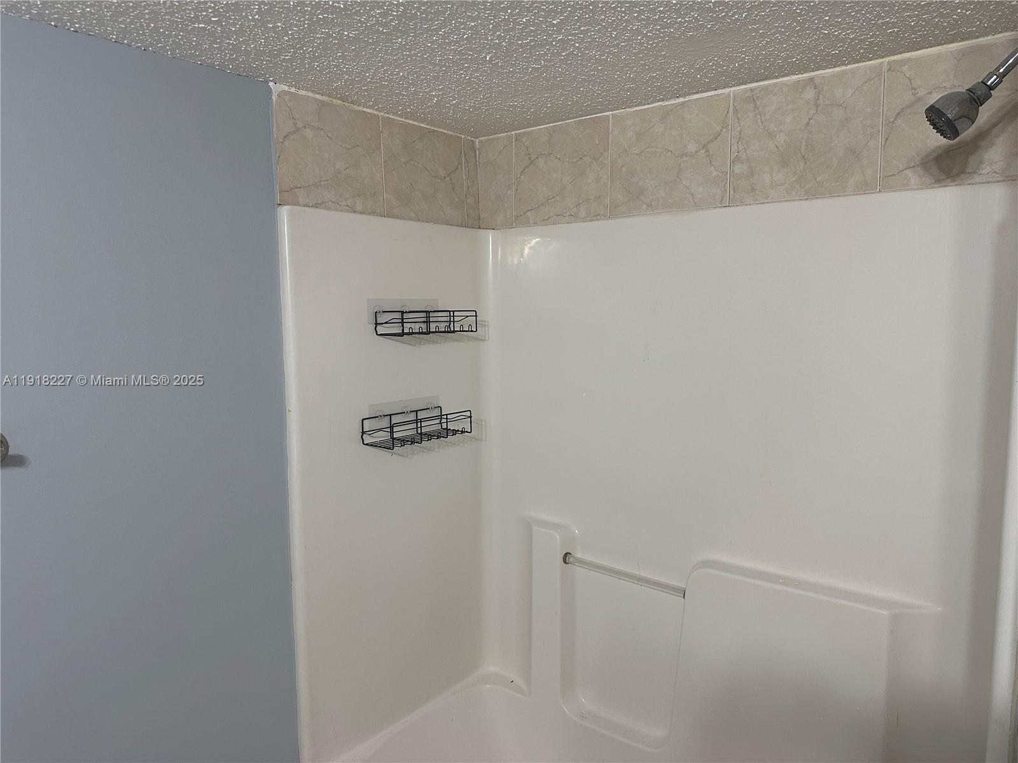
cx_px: 509
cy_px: 382
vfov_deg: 56.8
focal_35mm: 24
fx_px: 706
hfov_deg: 71.6
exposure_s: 1/95
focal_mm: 6.86
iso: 250
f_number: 1.78
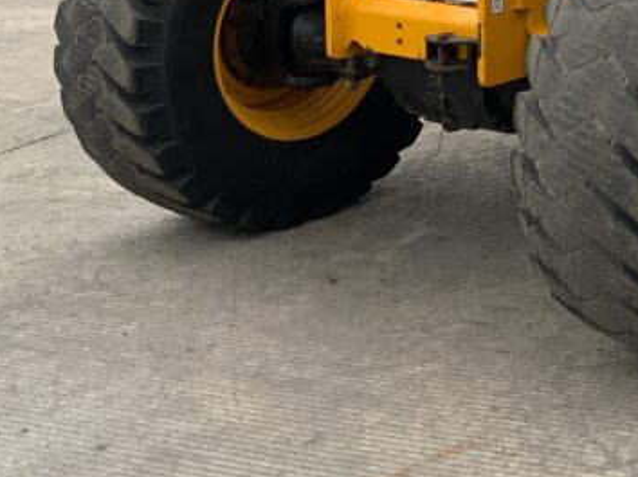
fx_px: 1547
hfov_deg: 21.6
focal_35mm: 84
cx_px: 770
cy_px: -139
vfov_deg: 16.6
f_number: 1.8
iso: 20
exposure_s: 1/2141
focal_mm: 3
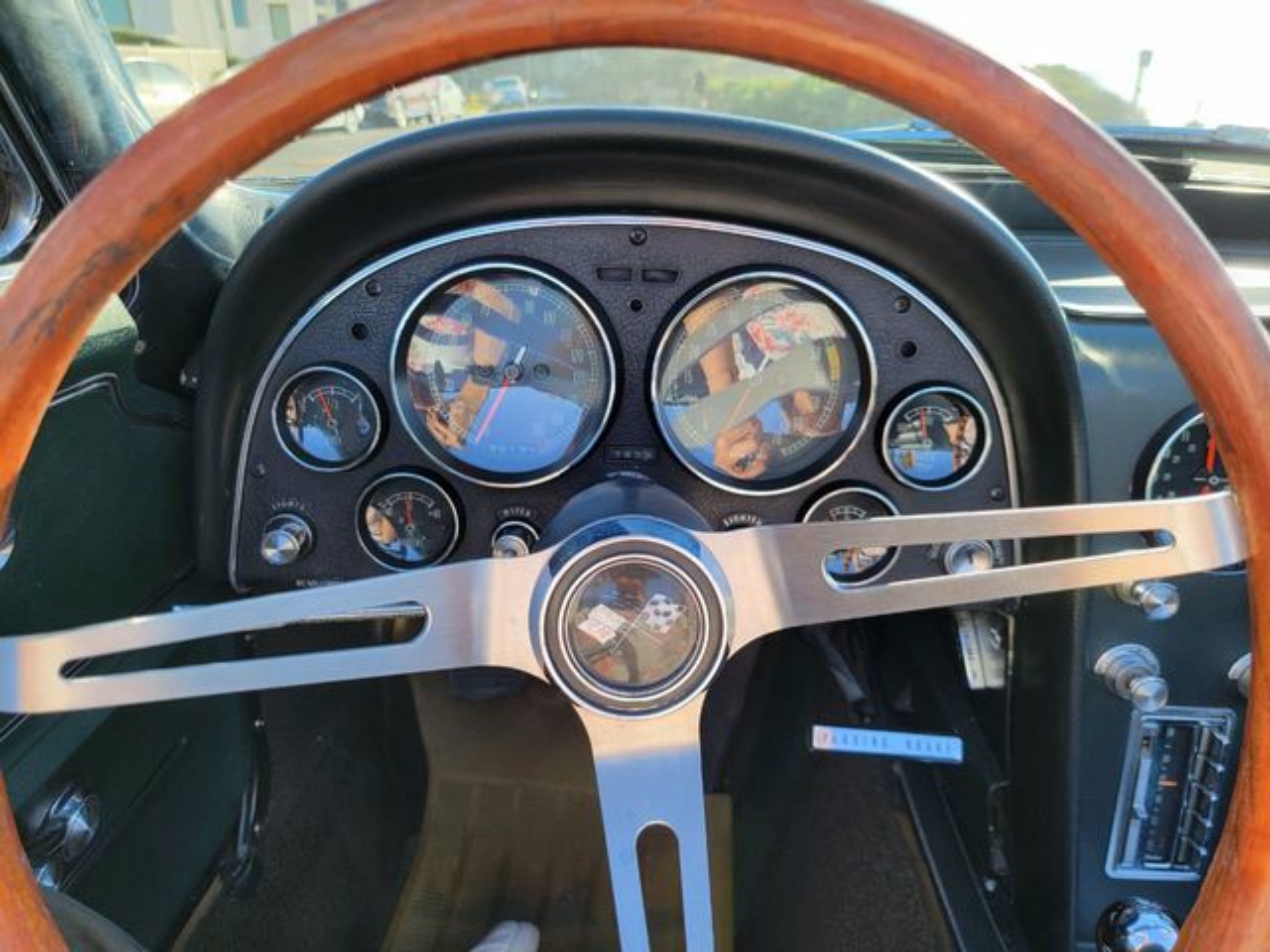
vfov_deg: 56.8
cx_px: 635
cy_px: 476
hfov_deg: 71.6
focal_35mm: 24
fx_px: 881
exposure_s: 1/120
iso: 20
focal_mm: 6.7
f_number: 1.8
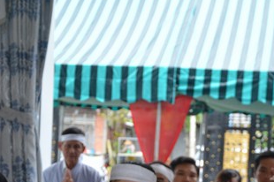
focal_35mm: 110
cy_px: 159
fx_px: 837
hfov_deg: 18.6
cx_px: 172
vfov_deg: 12.3
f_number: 4.5
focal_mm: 35
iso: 640
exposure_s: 1/125
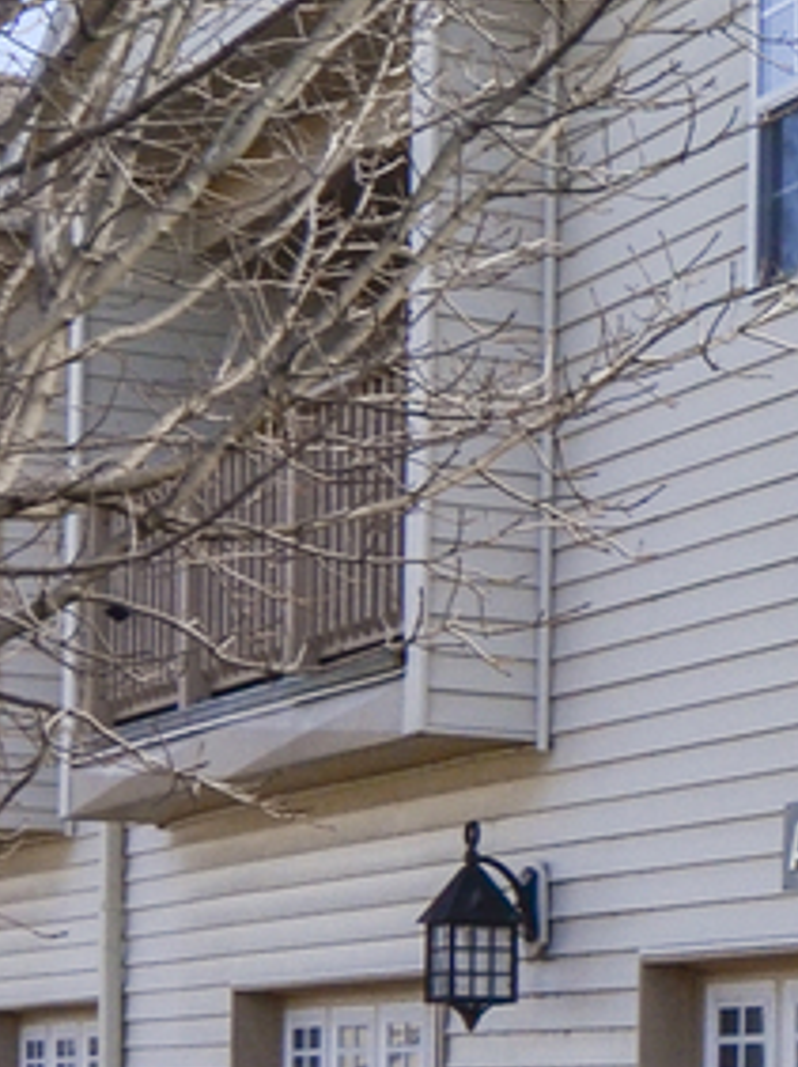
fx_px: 3078
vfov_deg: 19.6
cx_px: 1946
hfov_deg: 11.8
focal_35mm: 100
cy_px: 605
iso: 320
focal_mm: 12
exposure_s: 1/800
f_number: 8
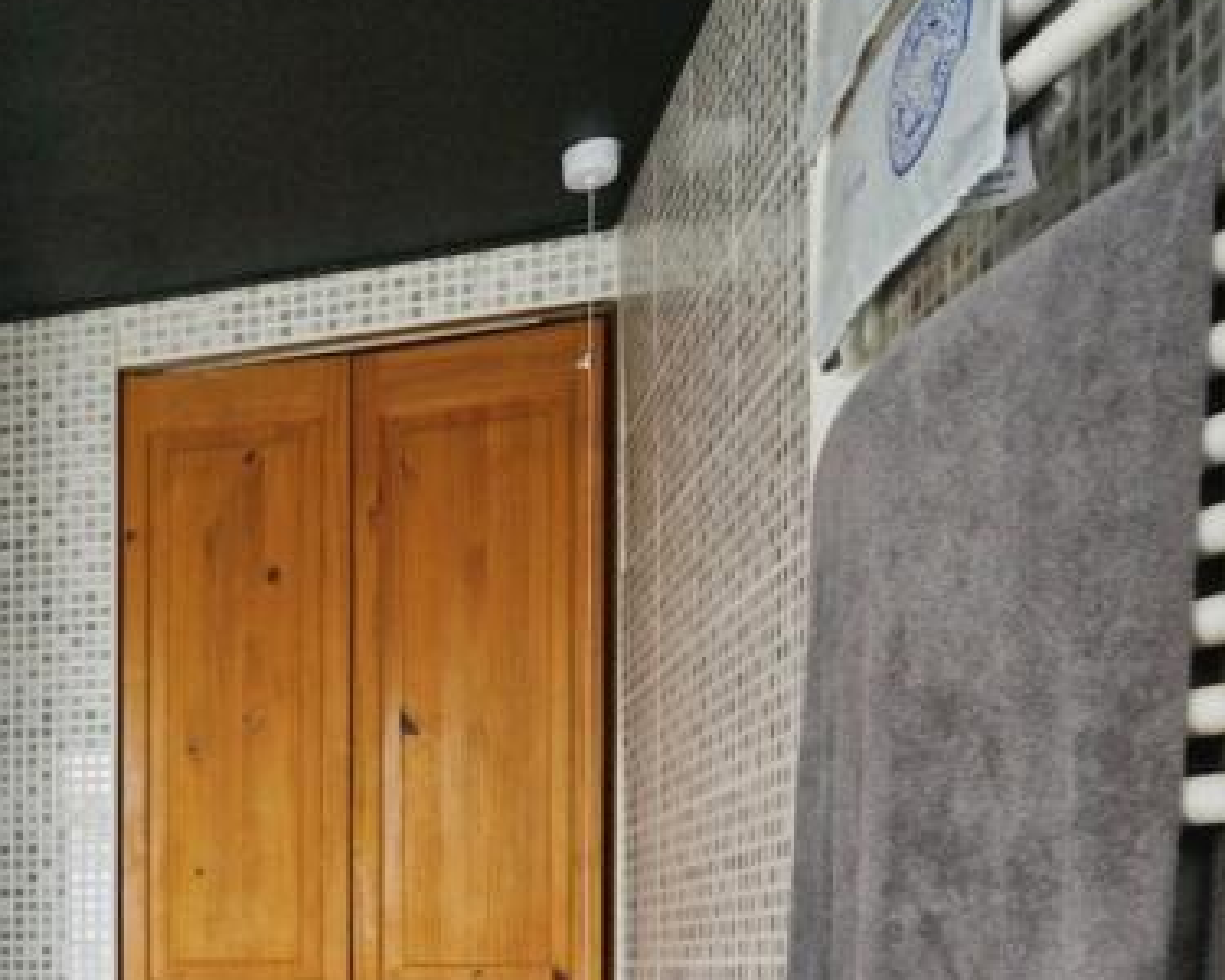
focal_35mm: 41
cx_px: -176
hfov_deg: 36.5
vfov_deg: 33.0
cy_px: 1016
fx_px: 1486
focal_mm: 16
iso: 2000
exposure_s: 1/200
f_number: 8
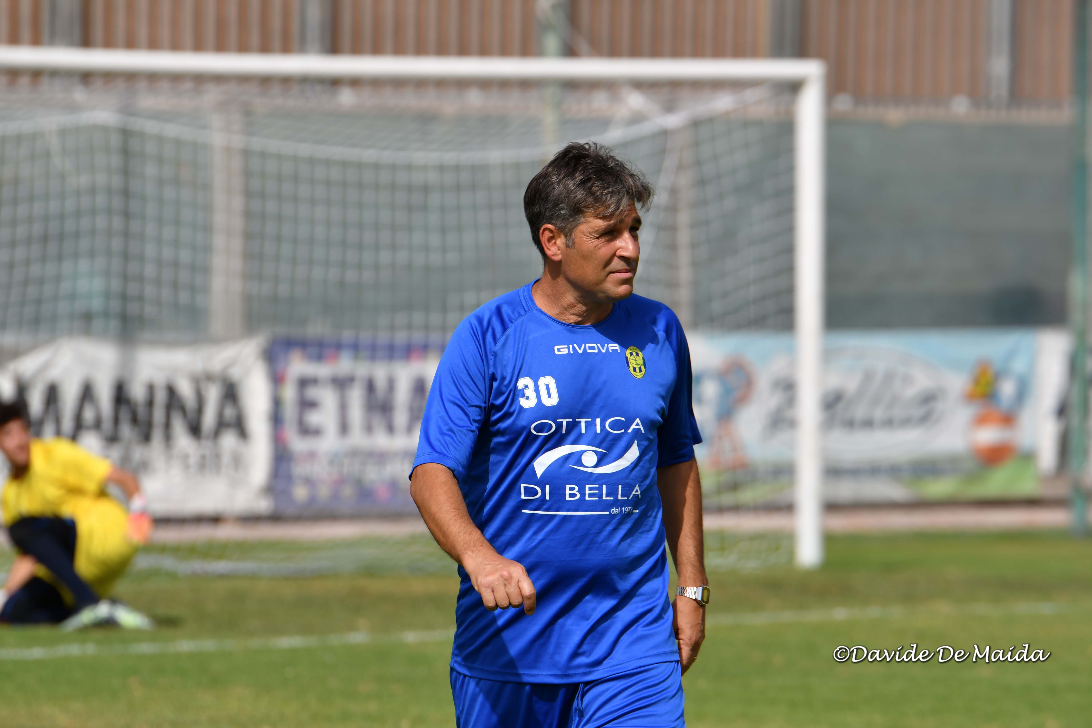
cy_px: 364
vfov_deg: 4.6
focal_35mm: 300
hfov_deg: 6.9
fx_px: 9099
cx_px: 546
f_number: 5
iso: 100
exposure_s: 1/1600
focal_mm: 200
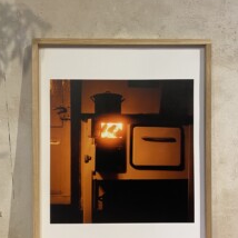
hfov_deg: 43.9
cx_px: 120
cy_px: 128
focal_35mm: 38
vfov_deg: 43.8
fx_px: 296
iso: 80
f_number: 1.8
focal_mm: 4.25
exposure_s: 1/50
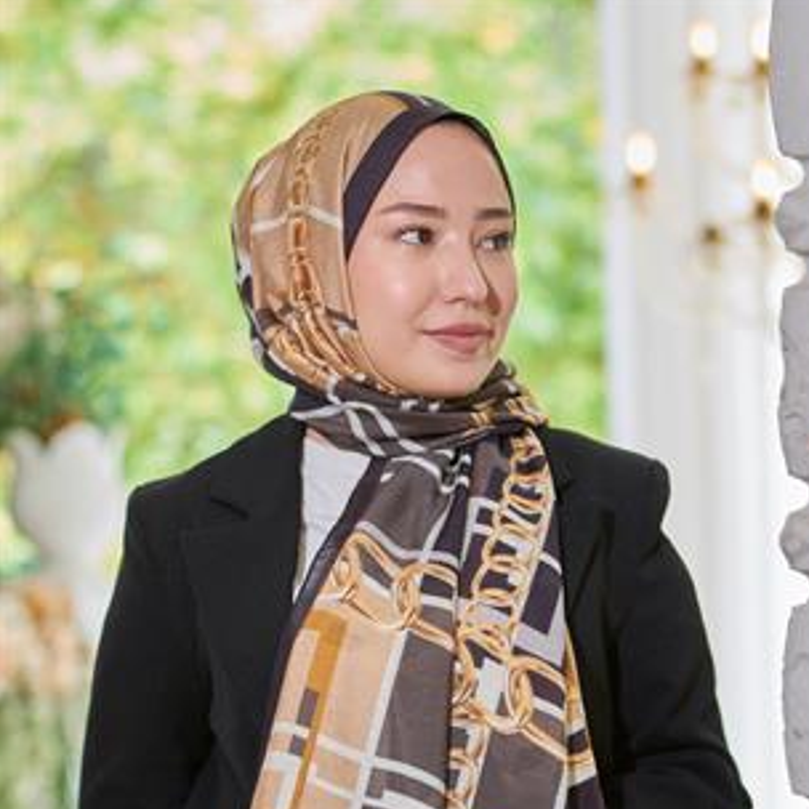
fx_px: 2750
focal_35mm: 104
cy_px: 607
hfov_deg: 16.7
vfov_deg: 16.6
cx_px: 410
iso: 400
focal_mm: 80
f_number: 3.5
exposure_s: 1/60
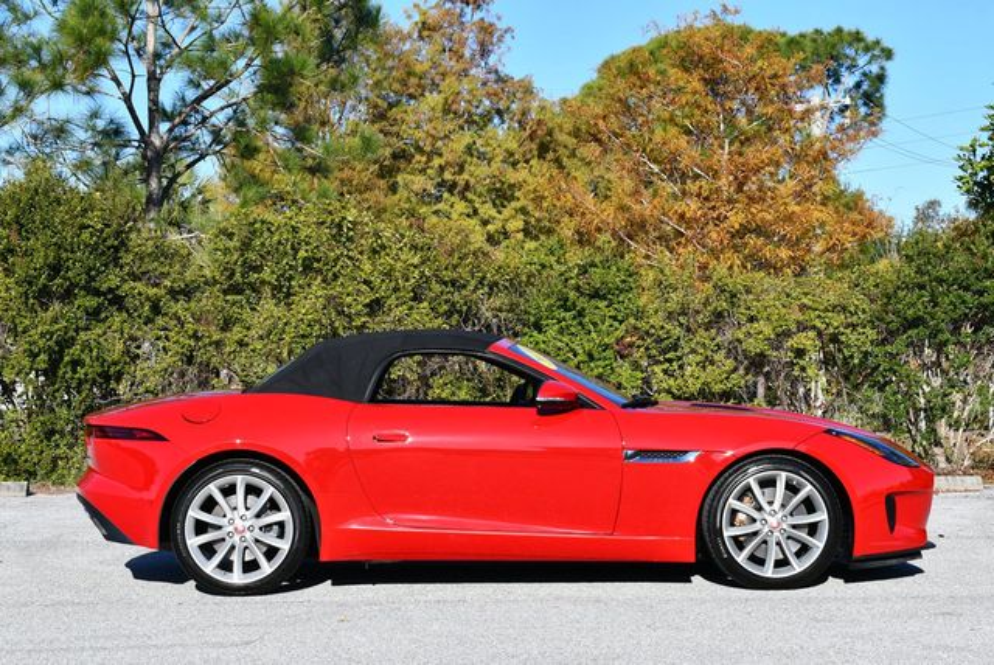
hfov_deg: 25.3
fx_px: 2211
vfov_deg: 17.1
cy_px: 332
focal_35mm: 80
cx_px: 497
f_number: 8
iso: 100
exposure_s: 1/250
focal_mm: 40
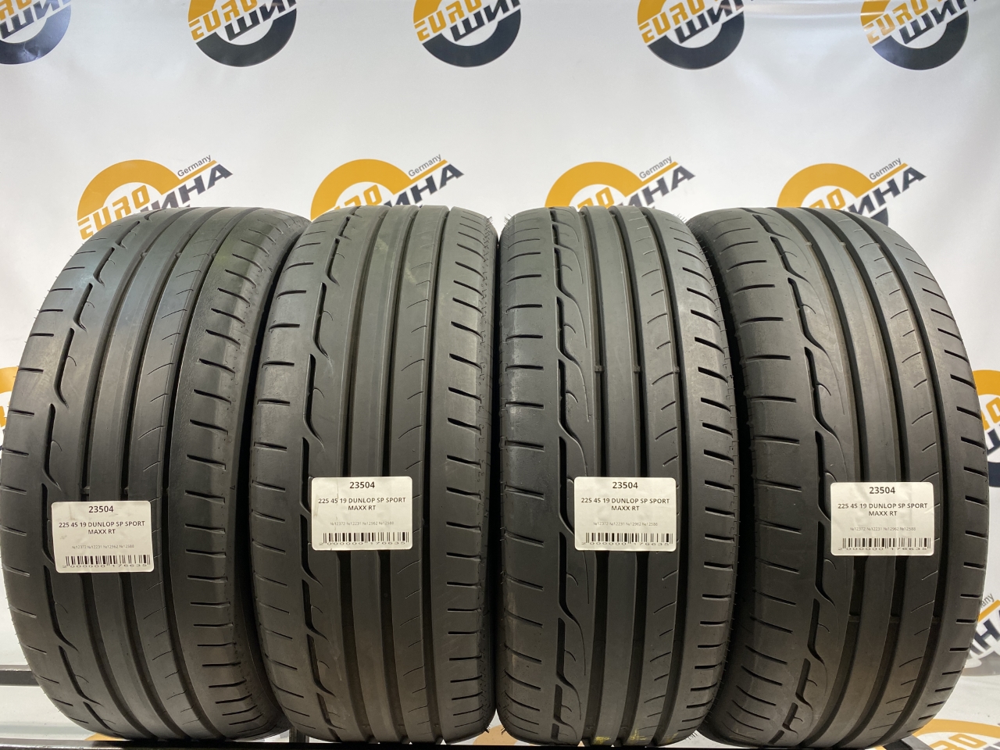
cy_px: 375
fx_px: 751
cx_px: 500
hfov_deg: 67.3
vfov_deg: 53.1
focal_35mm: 26
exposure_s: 1/100
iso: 100
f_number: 1.8
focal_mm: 4.25
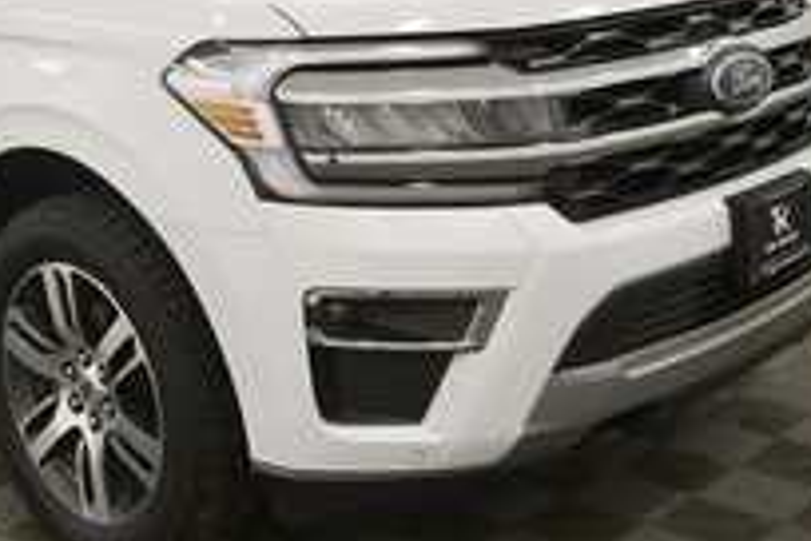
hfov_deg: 35.4
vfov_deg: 24.4
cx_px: 199
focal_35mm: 55
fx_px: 1239
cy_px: 153
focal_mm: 19
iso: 800
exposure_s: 1/200
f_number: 5.6
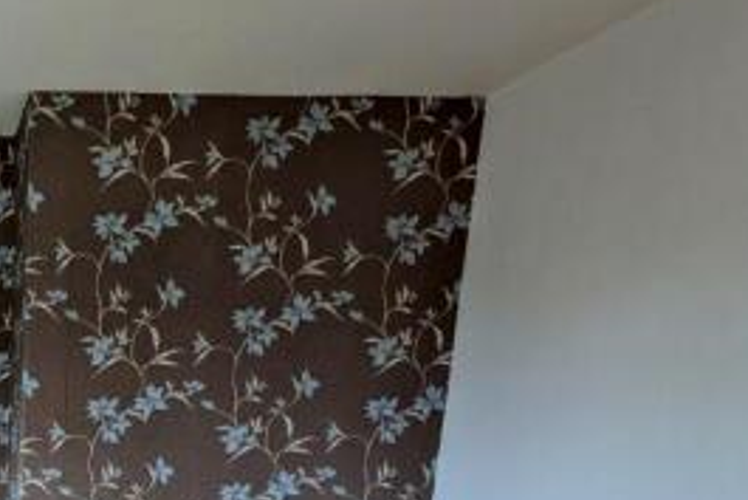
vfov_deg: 35.4
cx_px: -62
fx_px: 665
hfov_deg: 45.3
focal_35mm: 32
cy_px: 547
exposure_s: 1/177
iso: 44
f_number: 2.2
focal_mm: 1.83
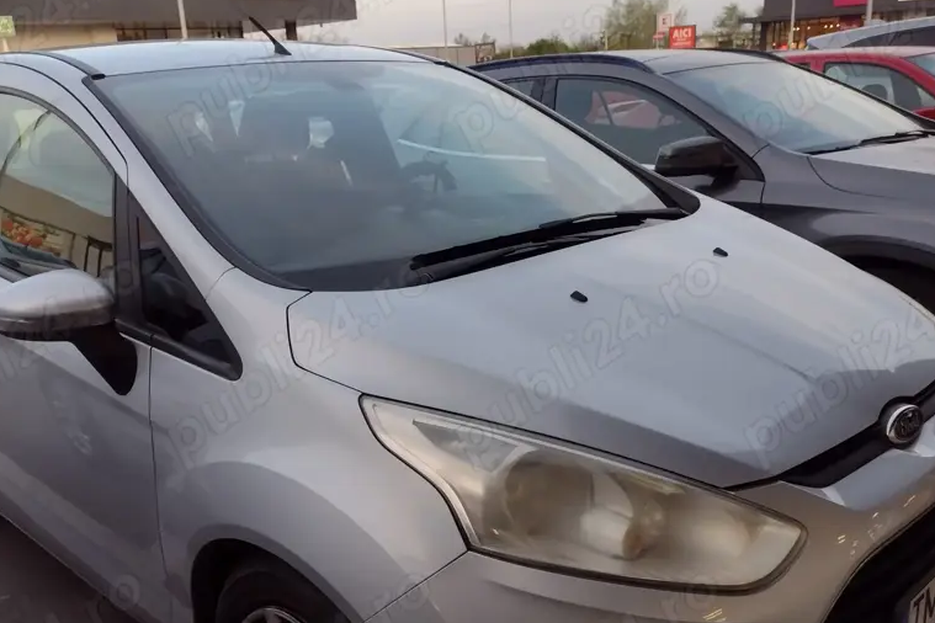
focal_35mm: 37
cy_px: 379
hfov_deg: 51.9
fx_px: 961
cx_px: 441
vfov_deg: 35.8
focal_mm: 4.71
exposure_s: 1/154
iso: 100
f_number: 1.7
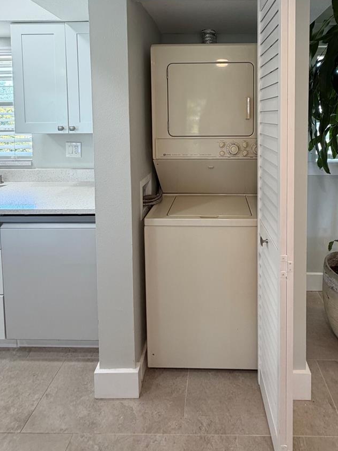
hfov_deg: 65.0
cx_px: 211
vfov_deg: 77.5
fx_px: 260
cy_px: 131
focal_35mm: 20
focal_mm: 2.22
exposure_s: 1/120
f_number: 2.2
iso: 200
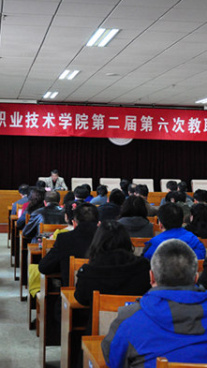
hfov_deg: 18.0
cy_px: 183
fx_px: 654
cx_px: 78
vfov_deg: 31.4
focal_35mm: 67
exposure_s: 1/100
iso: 3200
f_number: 5
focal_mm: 28
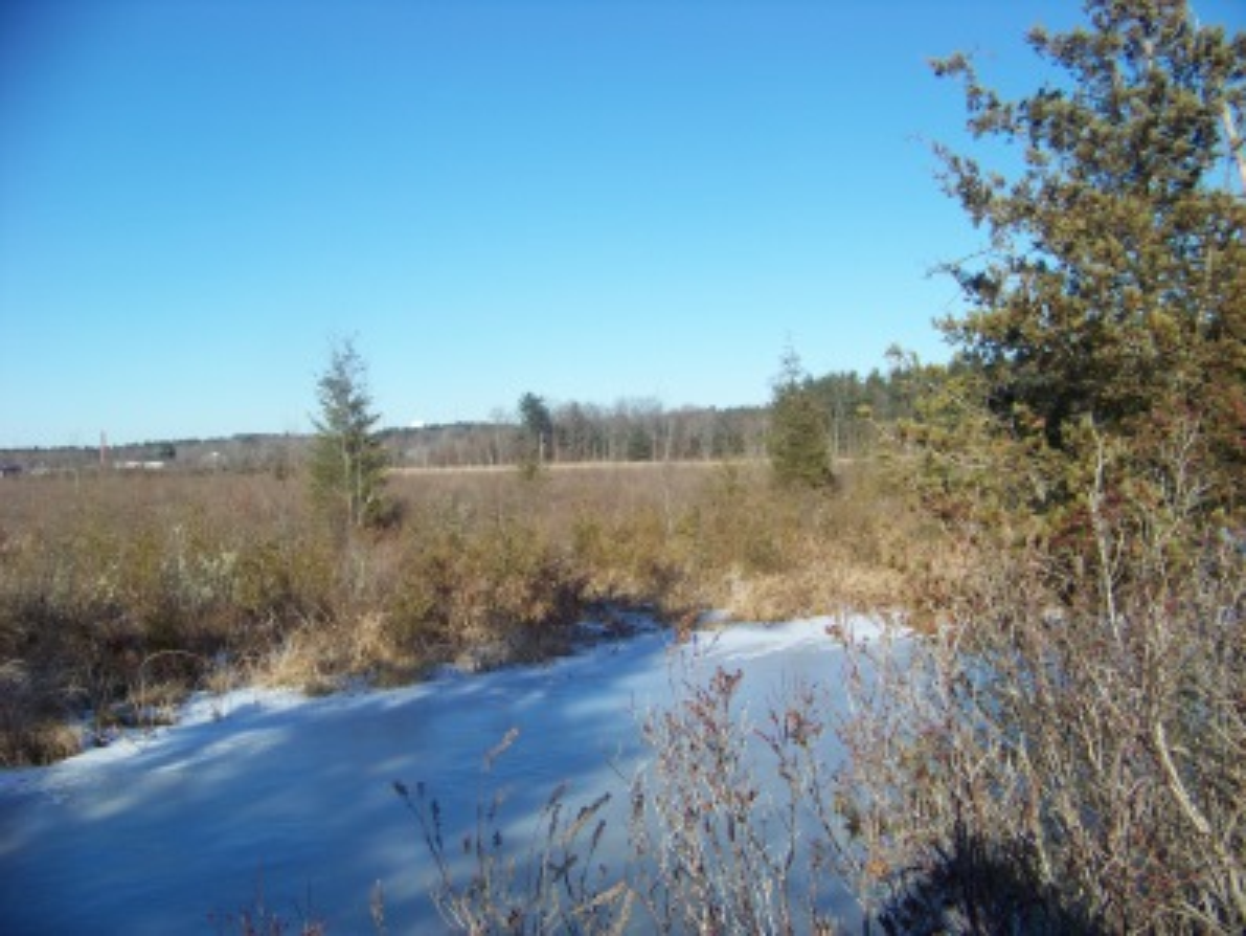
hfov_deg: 51.3
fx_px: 1296
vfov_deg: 39.7
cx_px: 623
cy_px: 468
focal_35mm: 36
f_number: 2.8
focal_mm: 5.85
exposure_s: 1/1000
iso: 65
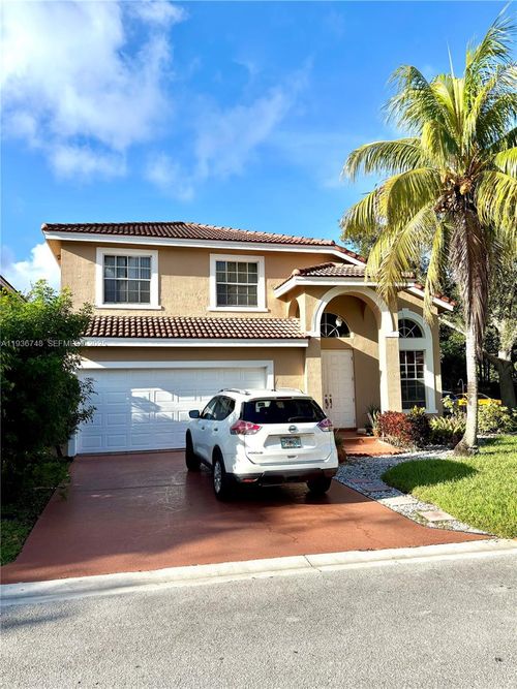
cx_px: 258
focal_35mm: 26
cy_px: 344
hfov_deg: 53.0
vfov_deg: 67.3
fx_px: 518
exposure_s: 1/2151
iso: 50
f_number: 1.6
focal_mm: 5.96
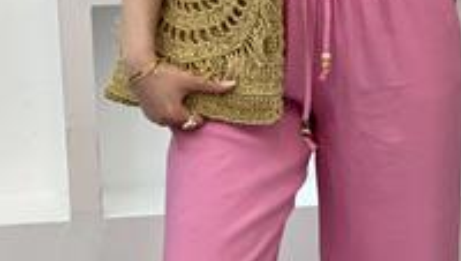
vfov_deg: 10.3
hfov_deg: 18.2
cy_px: 276
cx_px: 302
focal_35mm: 117
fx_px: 1432
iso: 100
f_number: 2
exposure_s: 1/122
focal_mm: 6
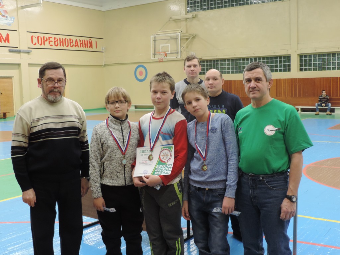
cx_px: 170
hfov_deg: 43.9
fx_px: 422
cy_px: 128
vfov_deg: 33.6
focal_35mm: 43
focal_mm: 7.6
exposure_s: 1/15
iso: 400
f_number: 3.4
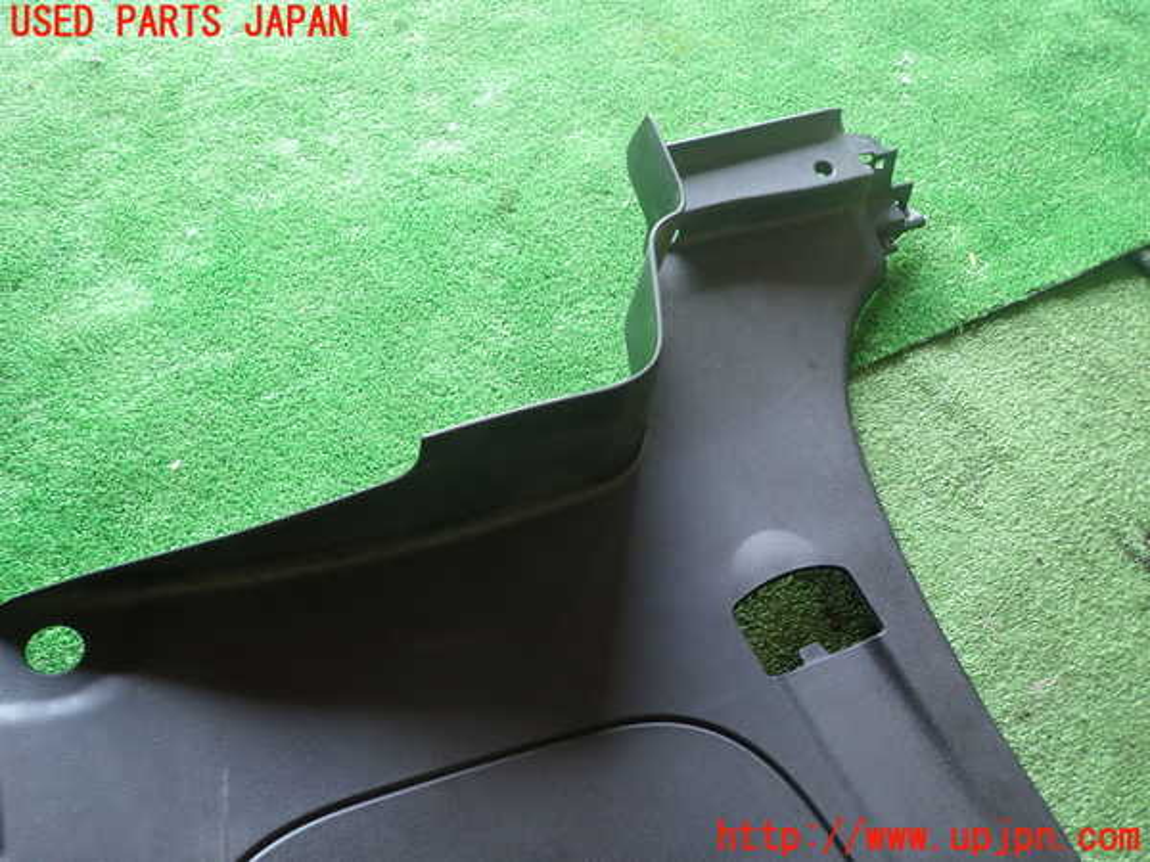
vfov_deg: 54.9
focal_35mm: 25
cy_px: 431
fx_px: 831
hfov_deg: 69.4
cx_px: 575
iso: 160
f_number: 2
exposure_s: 1/60
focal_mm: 4.5
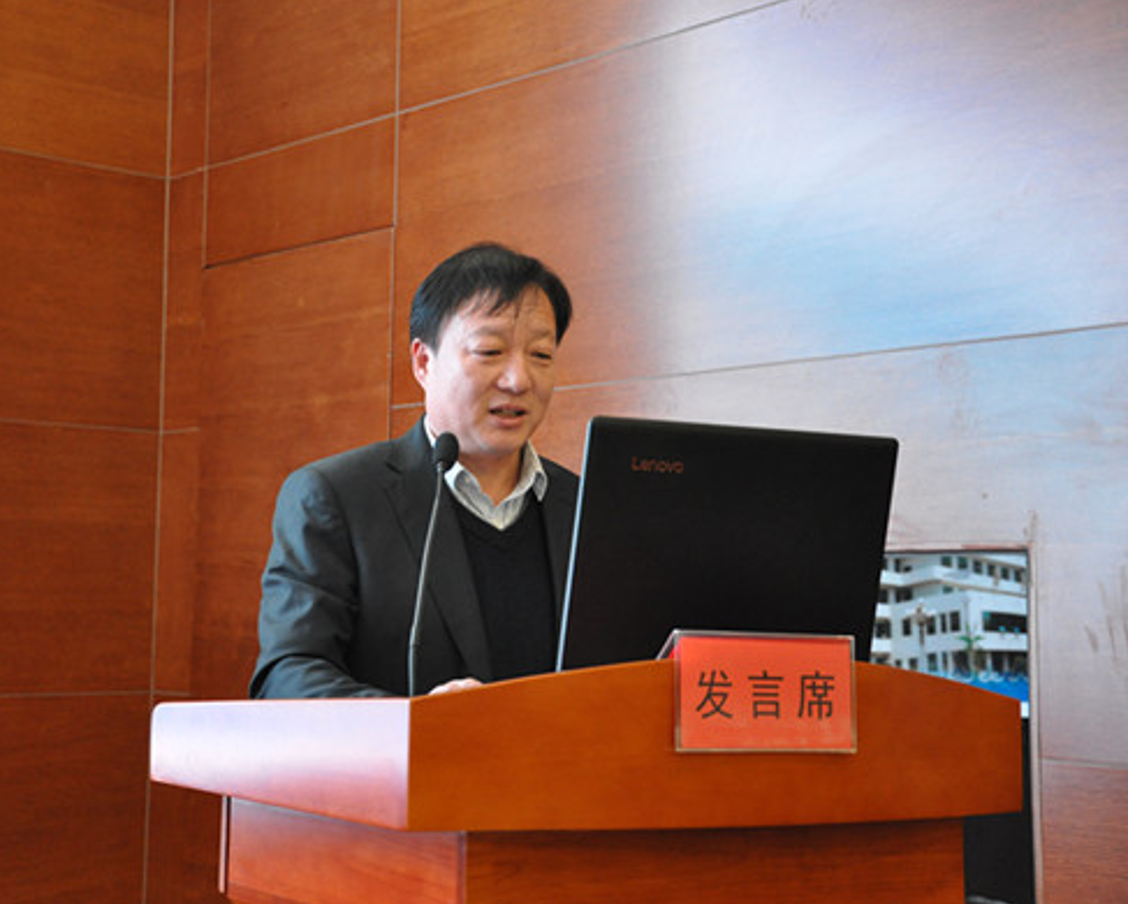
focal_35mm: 61
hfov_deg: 31.1
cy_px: 452
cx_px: 452
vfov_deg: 25.2
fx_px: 2023
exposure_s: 1/40
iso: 1600
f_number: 4.5
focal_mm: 35
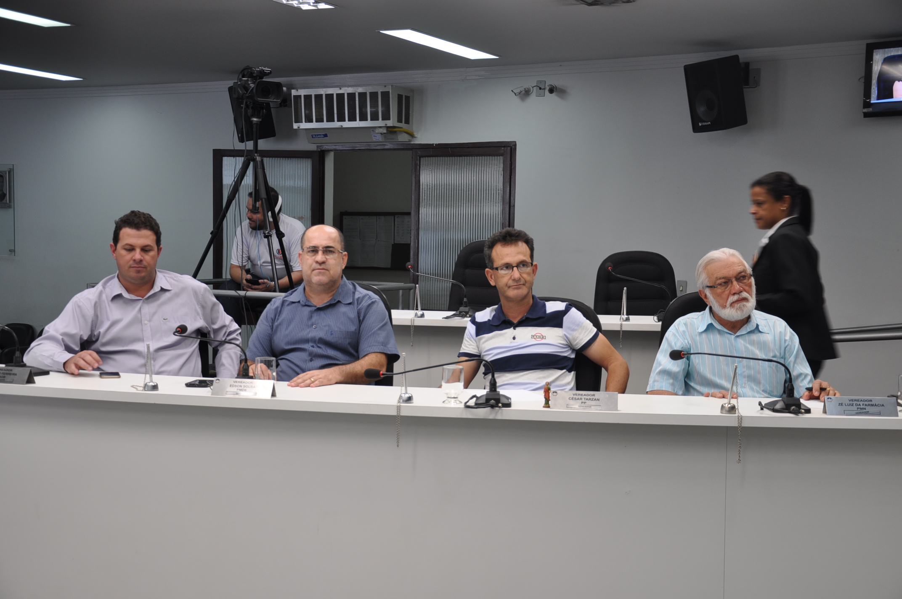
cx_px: 451
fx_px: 1201
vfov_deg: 28.0
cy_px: 300
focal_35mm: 48
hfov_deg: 41.2
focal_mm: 32
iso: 200
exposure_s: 1/25
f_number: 4.2
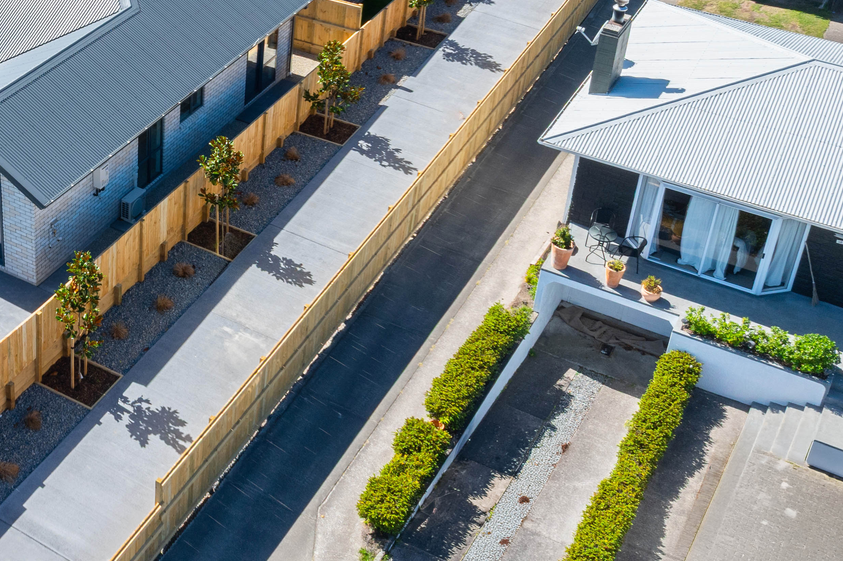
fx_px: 1241
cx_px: 8
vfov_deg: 25.2
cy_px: 132
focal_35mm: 53
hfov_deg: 34.3
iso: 100
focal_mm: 12.29
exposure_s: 1/80
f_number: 7.1
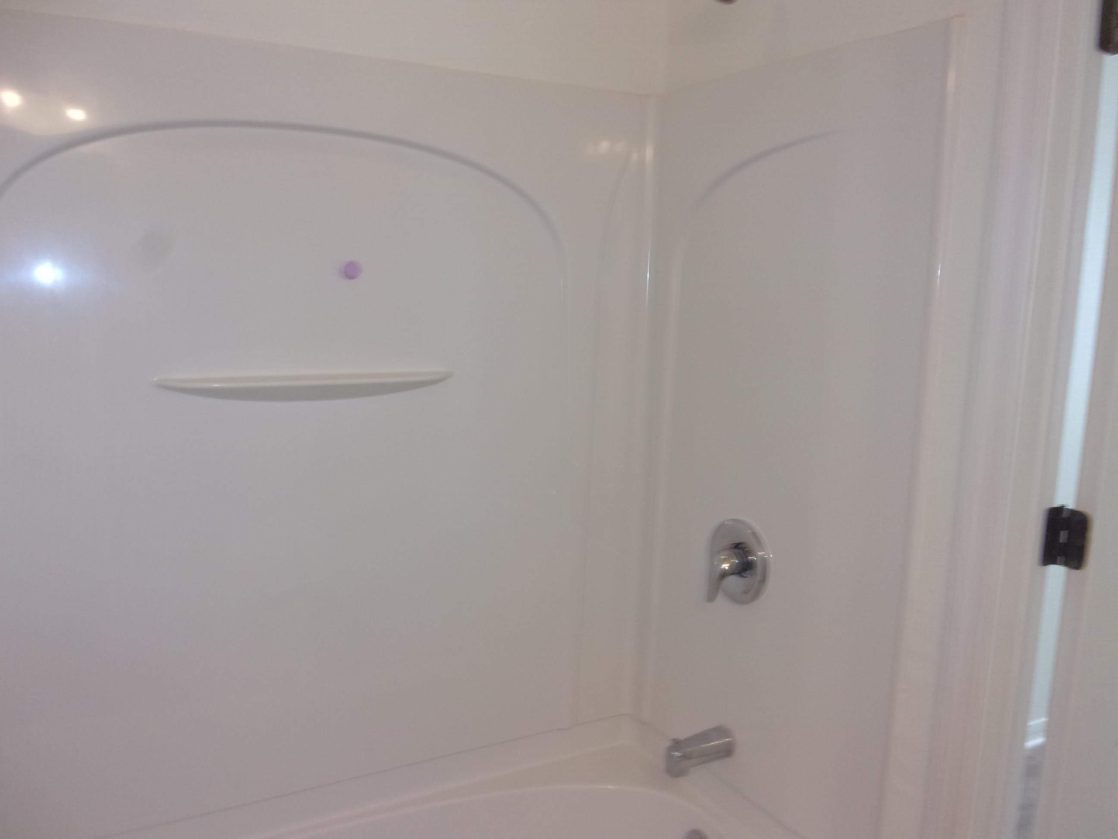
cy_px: 420
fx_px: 904
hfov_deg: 63.4
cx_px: 559
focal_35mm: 28
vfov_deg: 49.7
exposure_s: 1/34
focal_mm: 5.1
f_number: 3.9
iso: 200
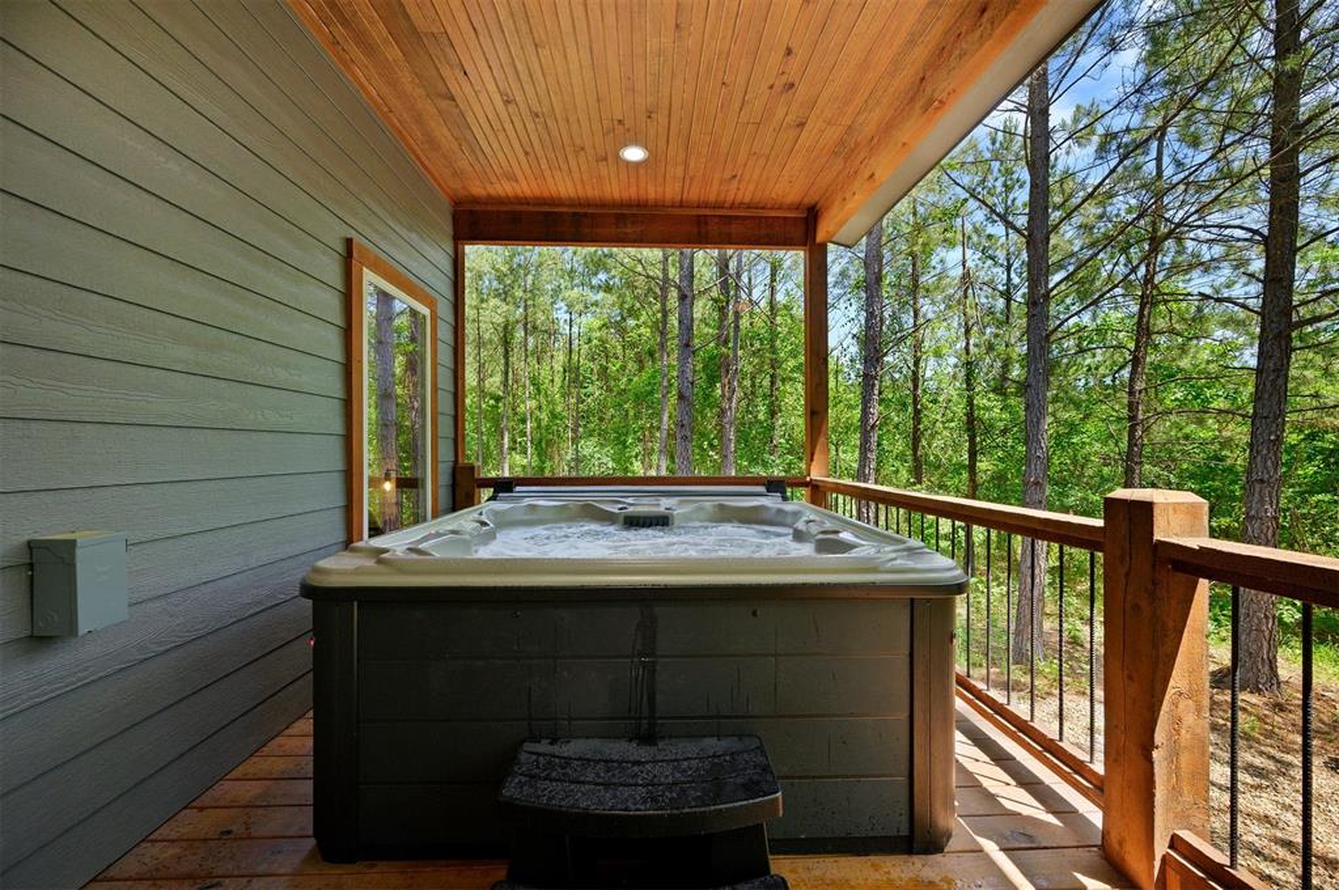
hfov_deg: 104.3
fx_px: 520
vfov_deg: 81.1
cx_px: 670
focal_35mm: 14
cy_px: 445
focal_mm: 14
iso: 500
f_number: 7.1
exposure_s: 1/400
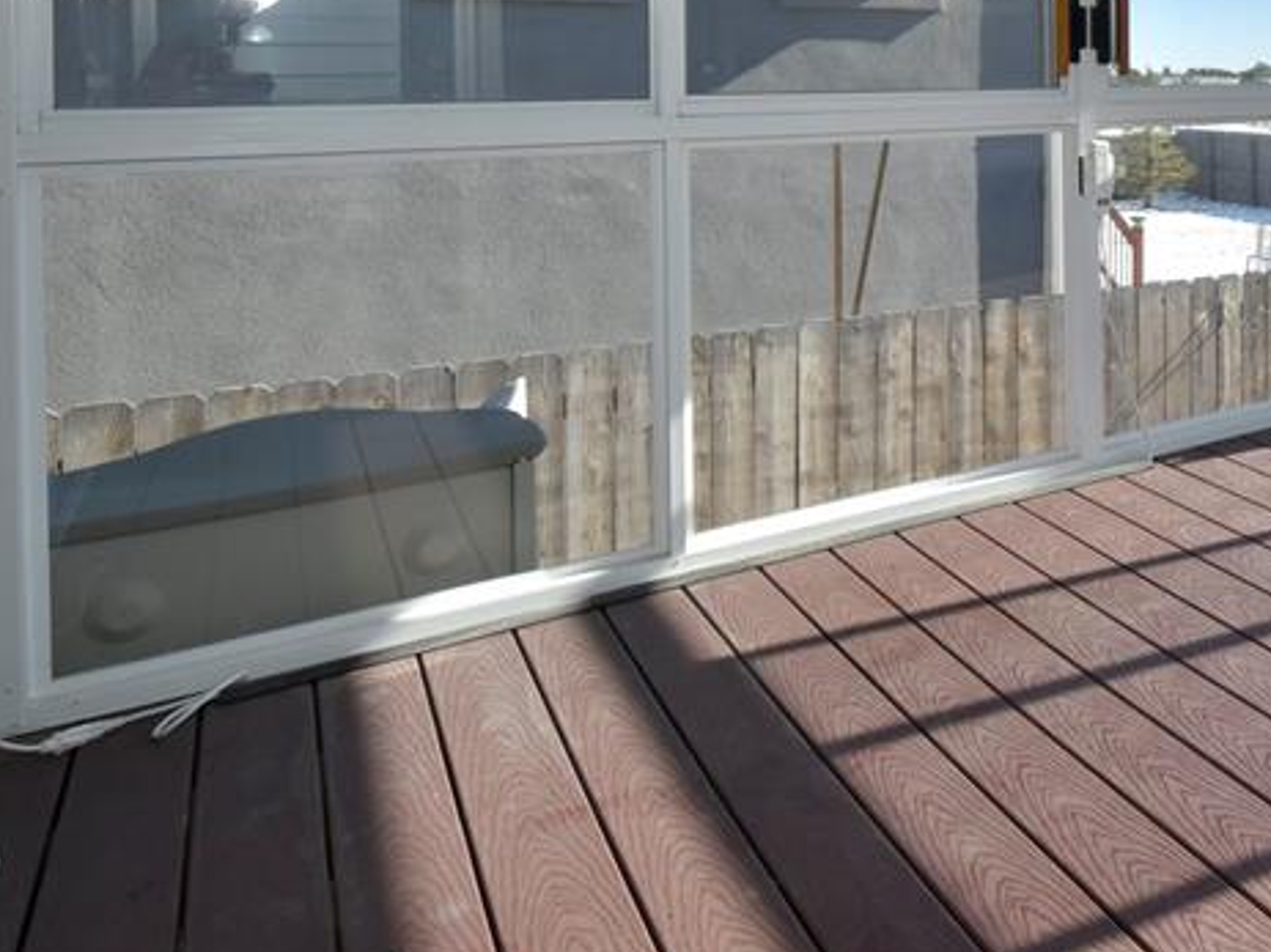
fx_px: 1248
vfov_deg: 38.7
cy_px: 82
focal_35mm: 34
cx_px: 1378
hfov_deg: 42.9
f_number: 16
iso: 640
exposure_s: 1/250
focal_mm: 16
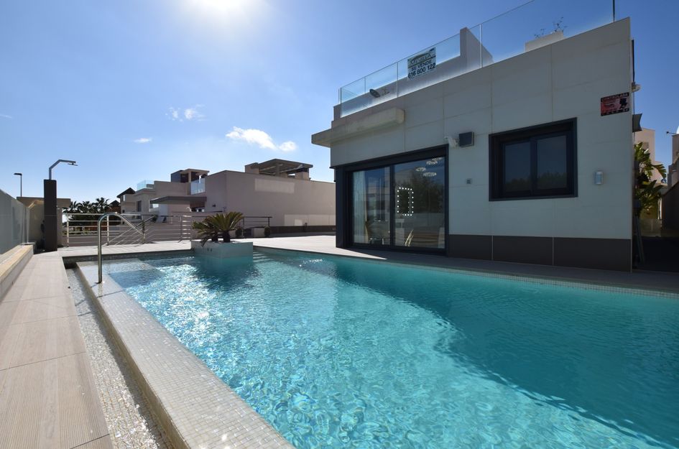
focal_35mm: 15
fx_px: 282
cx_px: 340
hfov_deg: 100.5
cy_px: 224
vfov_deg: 77.0
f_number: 9
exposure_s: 1/1000
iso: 200
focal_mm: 10
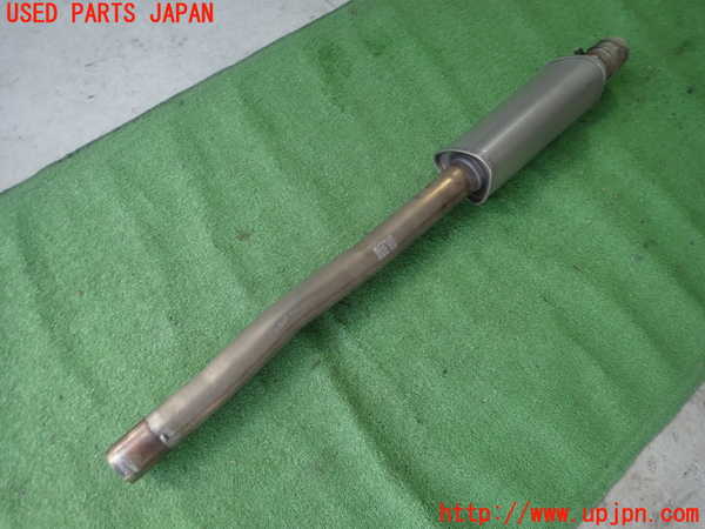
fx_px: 509
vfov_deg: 54.9
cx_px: 352
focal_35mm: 25
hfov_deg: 69.4
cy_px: 264
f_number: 2
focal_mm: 4.5
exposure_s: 1/100
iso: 100
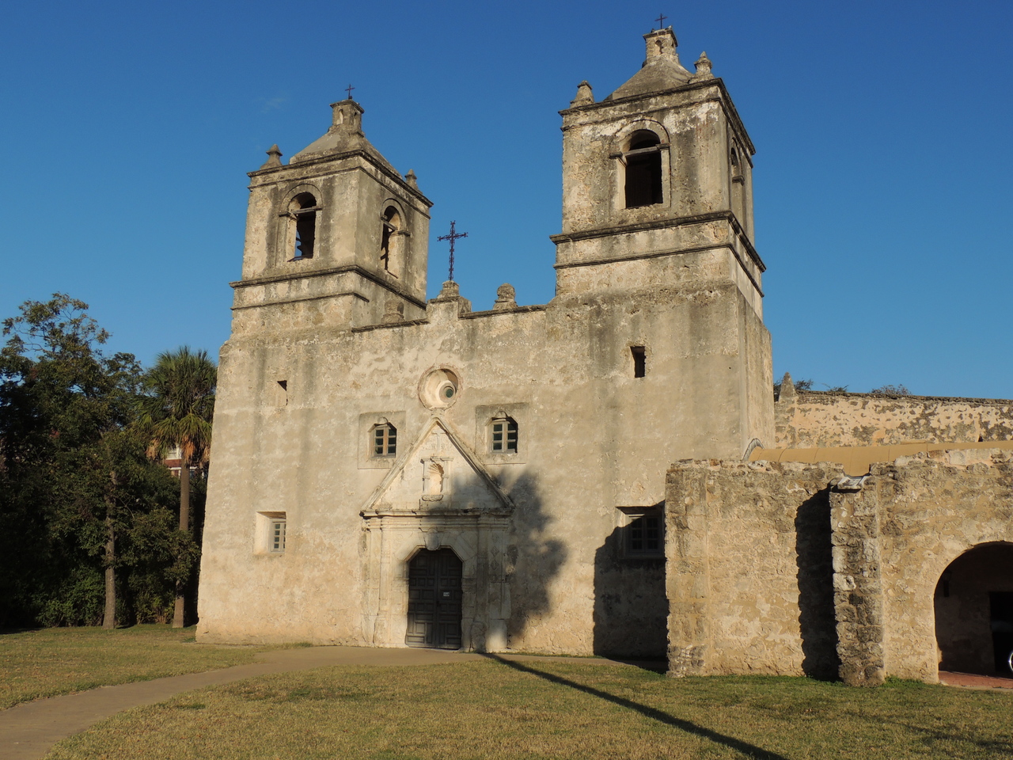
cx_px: 506
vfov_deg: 42.9
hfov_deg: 55.4
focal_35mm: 33
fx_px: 966
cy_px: 380
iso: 100
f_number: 4
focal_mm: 5.8
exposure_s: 1/1250
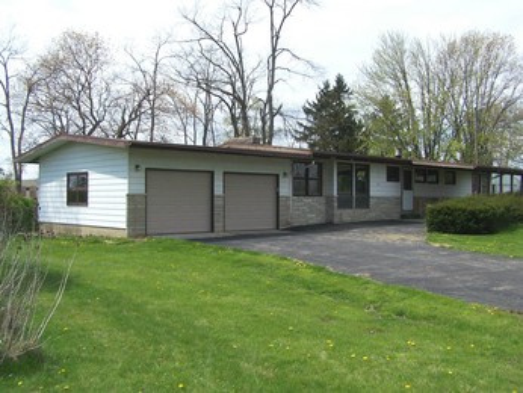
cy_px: 196
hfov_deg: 48.9
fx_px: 575
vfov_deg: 37.8
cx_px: 262
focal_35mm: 38
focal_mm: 6.3
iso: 80
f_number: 4
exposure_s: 1/750
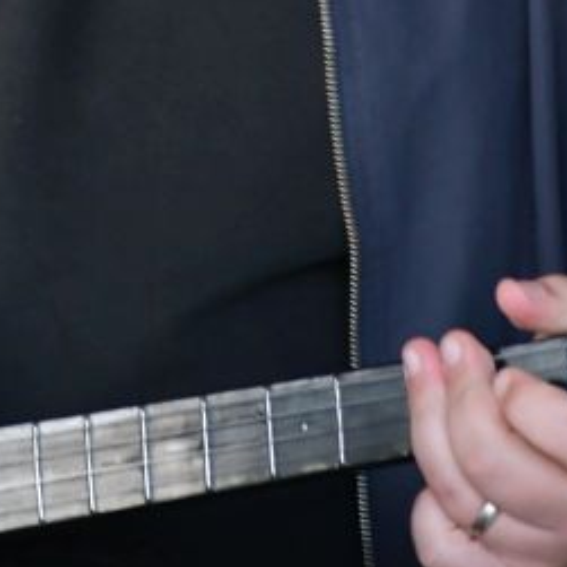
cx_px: 289
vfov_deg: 4.0
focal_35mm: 438
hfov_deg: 4.0
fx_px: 8117
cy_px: -224
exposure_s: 1/100
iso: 3200
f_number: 5.3
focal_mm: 90
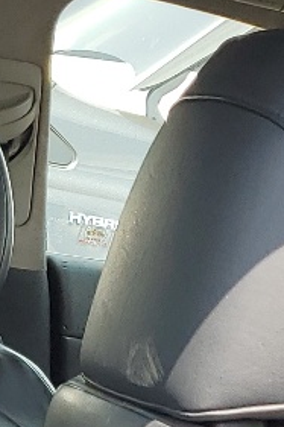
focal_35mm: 154
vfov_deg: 12.6
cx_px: -269
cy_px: 655
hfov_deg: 8.5
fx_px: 1824
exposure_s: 1/526
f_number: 1.5
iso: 50
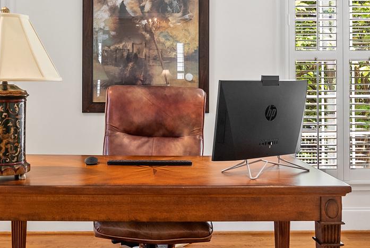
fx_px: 483
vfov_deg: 28.4
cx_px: 140
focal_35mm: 47
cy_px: 73
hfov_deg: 41.6
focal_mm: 16
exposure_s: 1/25
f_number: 5
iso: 800
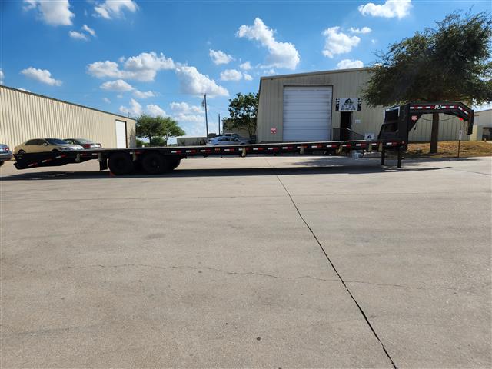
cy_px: 184
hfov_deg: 73.9
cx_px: 246
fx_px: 327
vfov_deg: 58.9
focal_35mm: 23
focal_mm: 5.4
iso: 20
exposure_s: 1/2490
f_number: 1.8
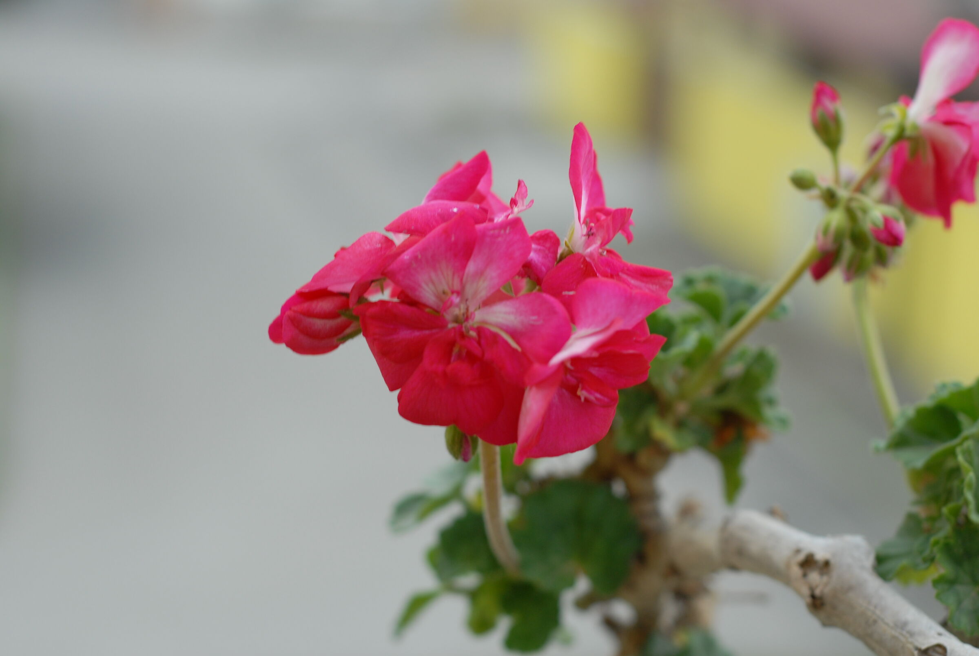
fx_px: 2042
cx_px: 490
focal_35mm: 75
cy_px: 328
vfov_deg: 18.2
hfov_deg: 27.0
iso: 200
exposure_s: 1/100
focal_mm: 50
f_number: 3.5
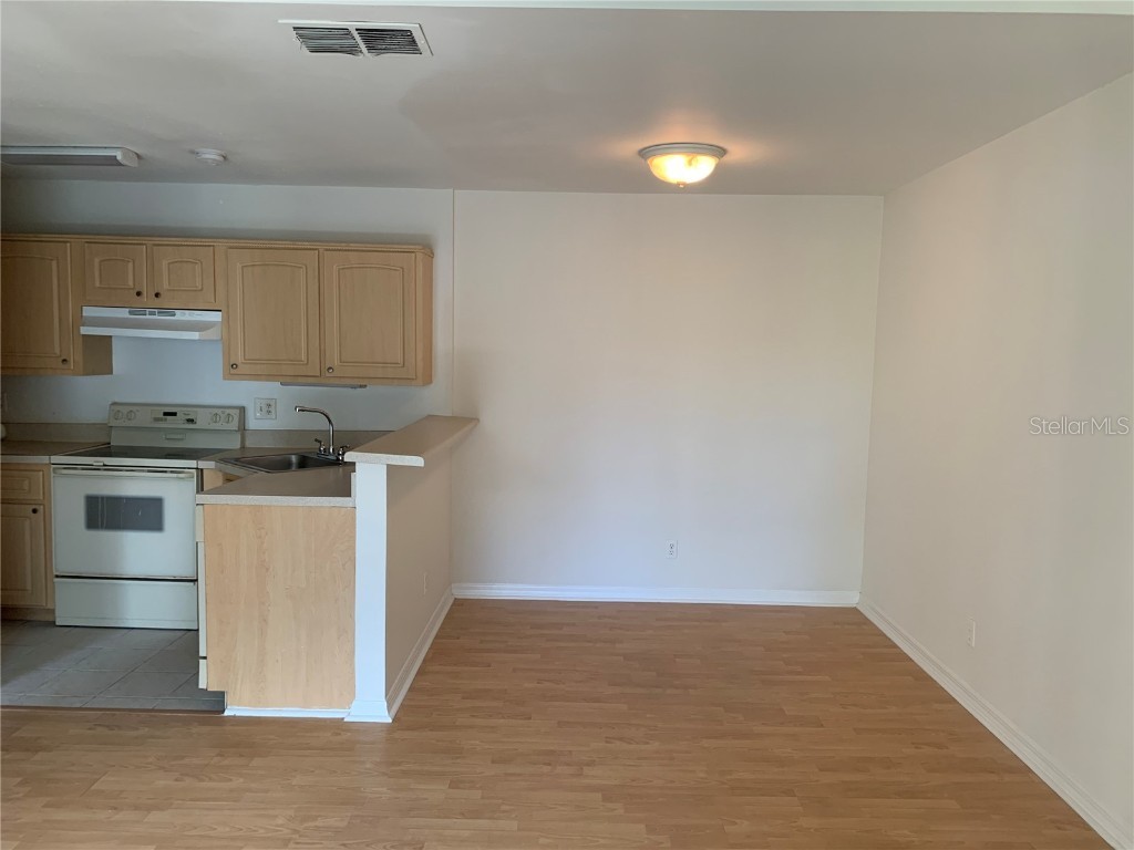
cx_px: 567
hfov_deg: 67.3
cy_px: 425
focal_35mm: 26
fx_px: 852
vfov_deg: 53.1
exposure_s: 1/60
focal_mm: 4.25
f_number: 1.8
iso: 100
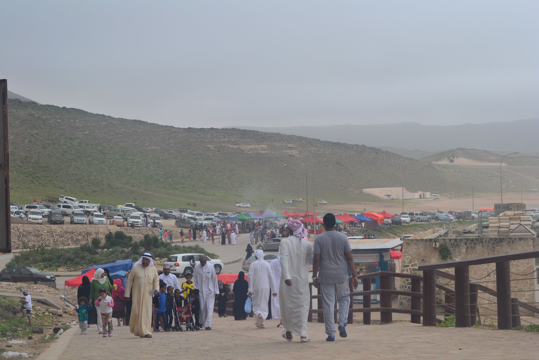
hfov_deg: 33.4
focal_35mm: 60
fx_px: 898
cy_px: 180
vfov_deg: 22.6
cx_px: 270
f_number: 11
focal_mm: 40
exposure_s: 1/400
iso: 400
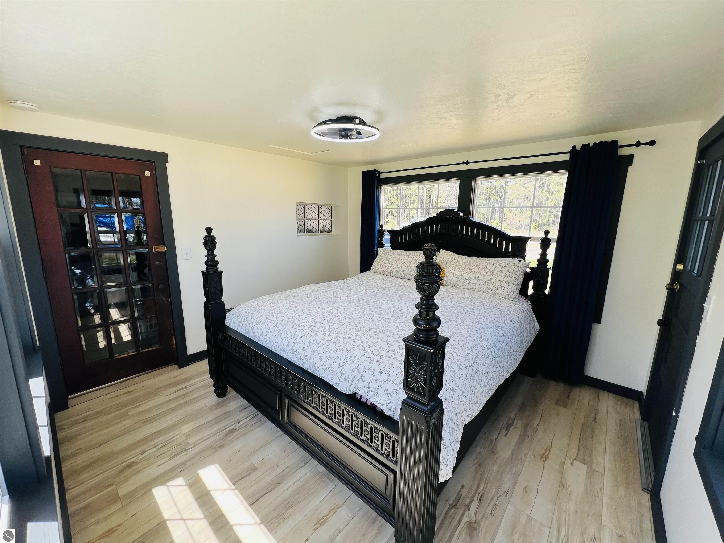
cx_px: 362
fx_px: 272
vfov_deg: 89.9
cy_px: 272
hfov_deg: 106.2
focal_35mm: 13
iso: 32
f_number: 1.8
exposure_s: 1/103
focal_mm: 1.57
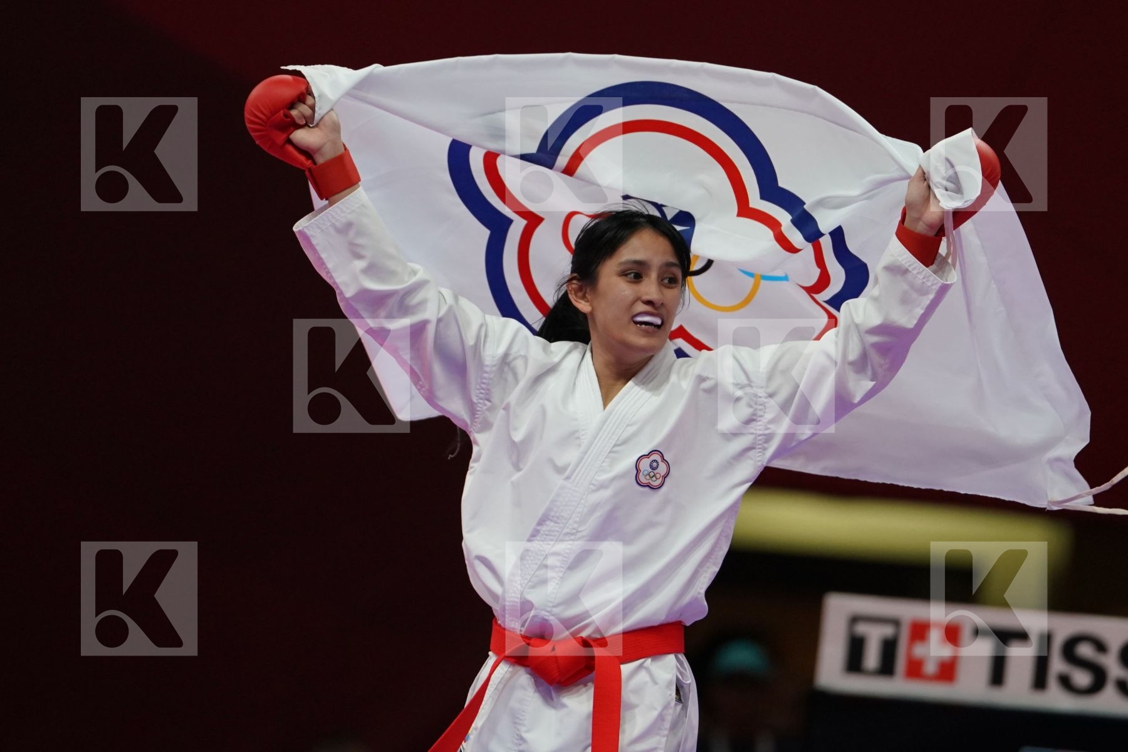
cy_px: 376
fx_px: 13159
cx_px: 564
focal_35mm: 420
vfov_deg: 3.3
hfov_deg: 4.9
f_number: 4
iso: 2500
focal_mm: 280
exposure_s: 1/1000
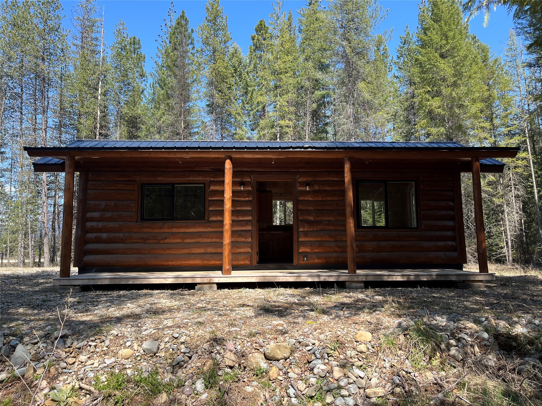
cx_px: 271
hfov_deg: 67.3
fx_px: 407
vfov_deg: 53.1
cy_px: 203
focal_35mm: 26
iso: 50
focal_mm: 5.1
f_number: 1.6
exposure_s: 1/1151
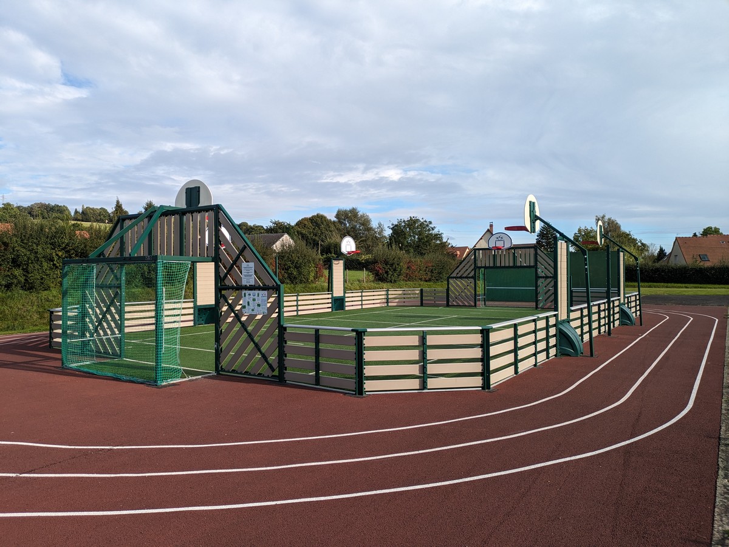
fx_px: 526
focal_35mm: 25
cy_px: 274
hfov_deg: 69.4
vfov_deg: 54.9
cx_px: 364
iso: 44
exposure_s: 1/1147
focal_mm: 5.43
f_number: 1.89
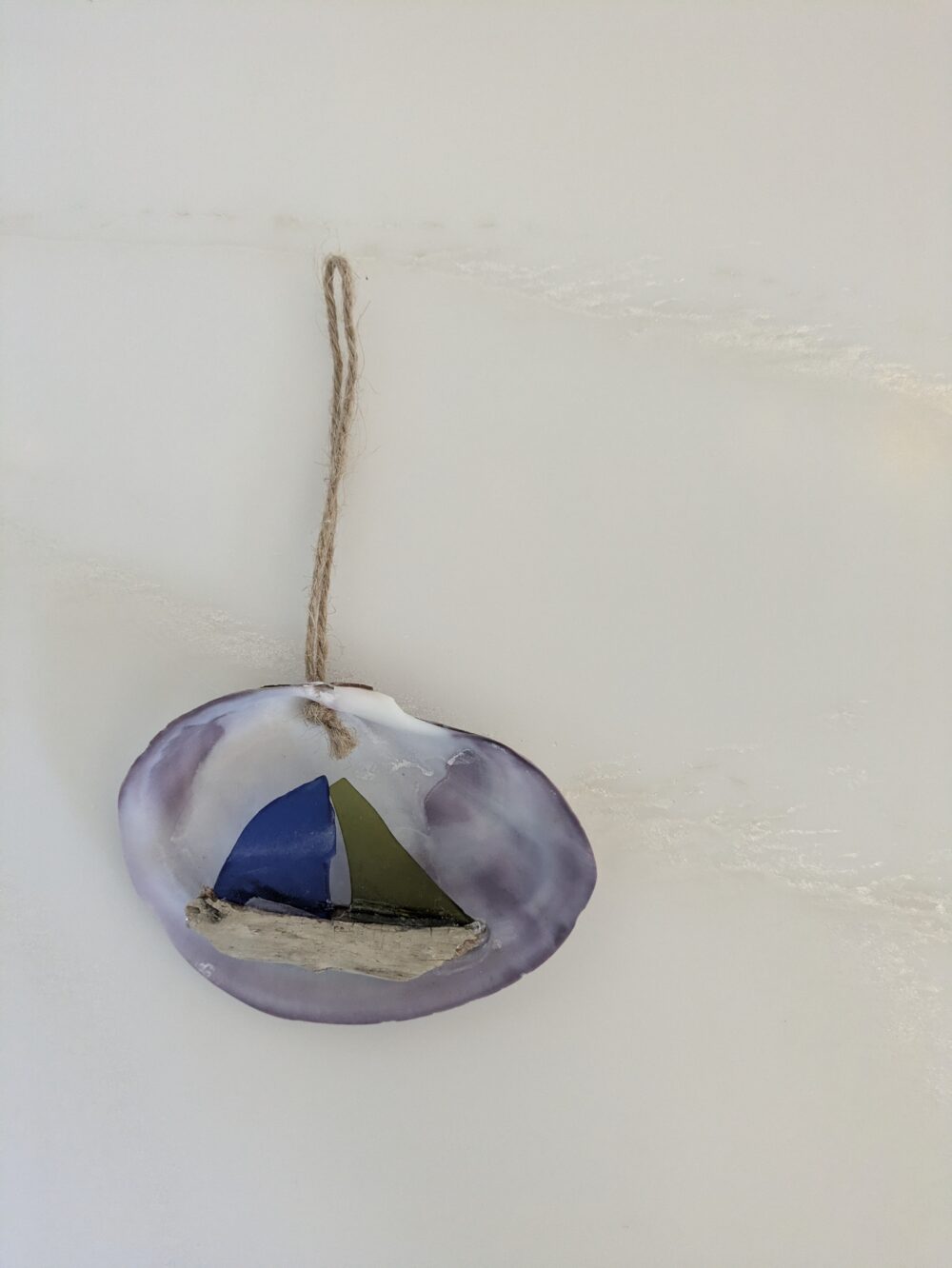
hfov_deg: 54.9
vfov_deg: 69.4
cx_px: 476
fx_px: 916
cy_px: 634
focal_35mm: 25
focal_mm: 5.43
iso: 744
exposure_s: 1/120
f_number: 1.89
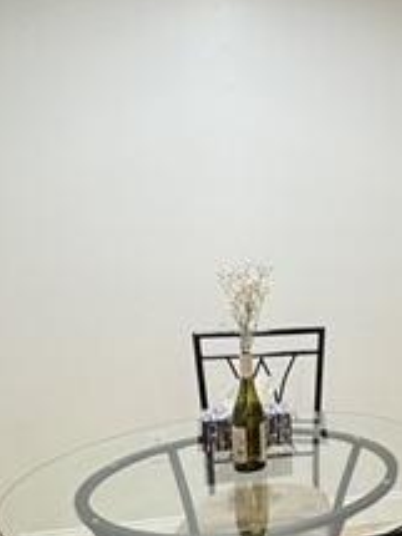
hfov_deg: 25.7
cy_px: 297
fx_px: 775
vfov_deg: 38.2
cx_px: 494
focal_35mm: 50
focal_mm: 2.22
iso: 400
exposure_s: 1/60
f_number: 2.2
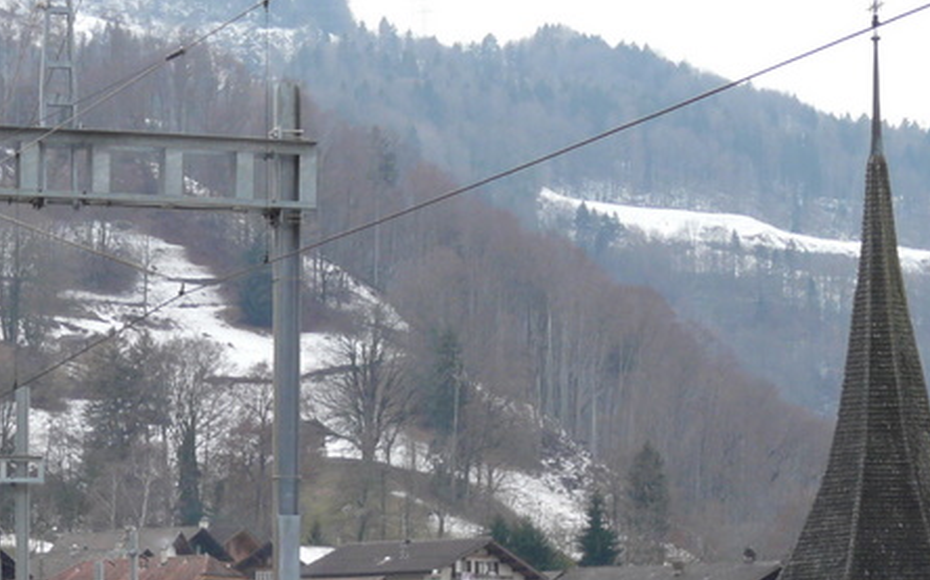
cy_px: 714
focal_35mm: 184
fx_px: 4661
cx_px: 358
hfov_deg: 11.4
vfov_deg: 7.1
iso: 100
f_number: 4
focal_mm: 12.6
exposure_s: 1/200
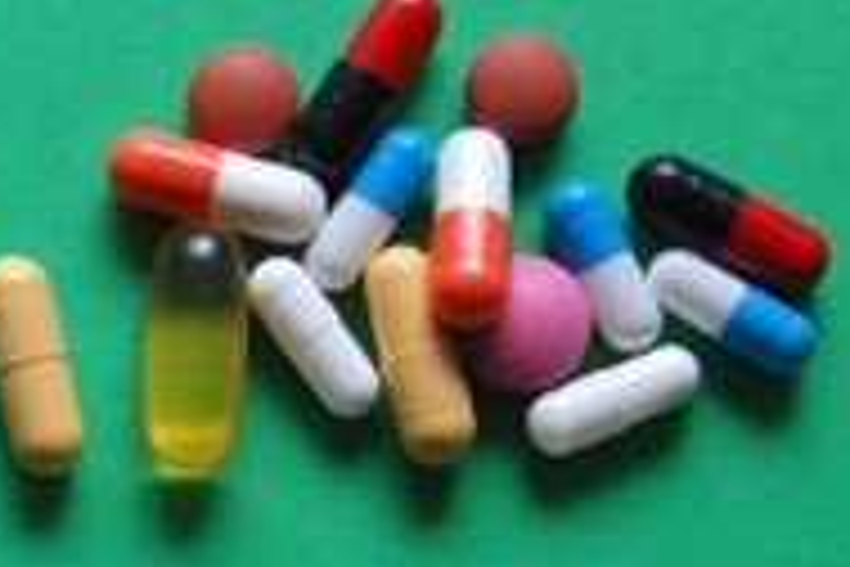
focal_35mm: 151
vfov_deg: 8.8
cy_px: 950
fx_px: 3565
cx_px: -148
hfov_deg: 13.3
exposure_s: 1/200
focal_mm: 26
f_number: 8
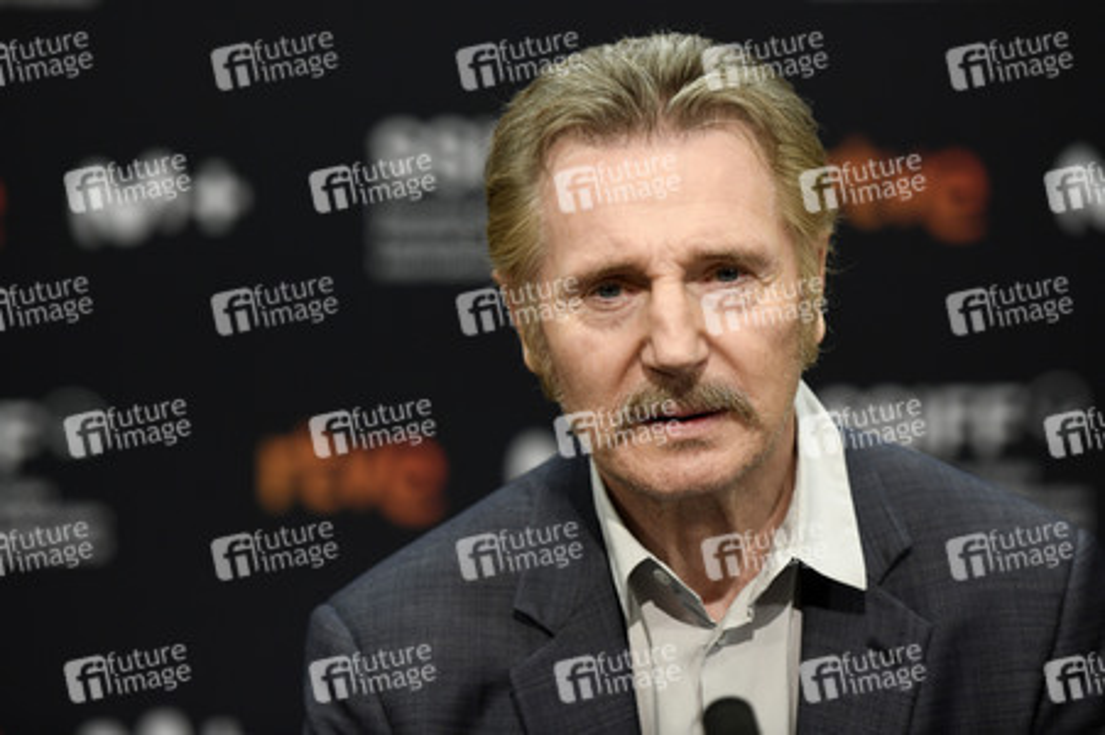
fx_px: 4754
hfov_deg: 13.3
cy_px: 368
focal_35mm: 155
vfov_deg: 8.8
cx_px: 552
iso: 1000
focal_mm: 155
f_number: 3.2
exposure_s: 1/200
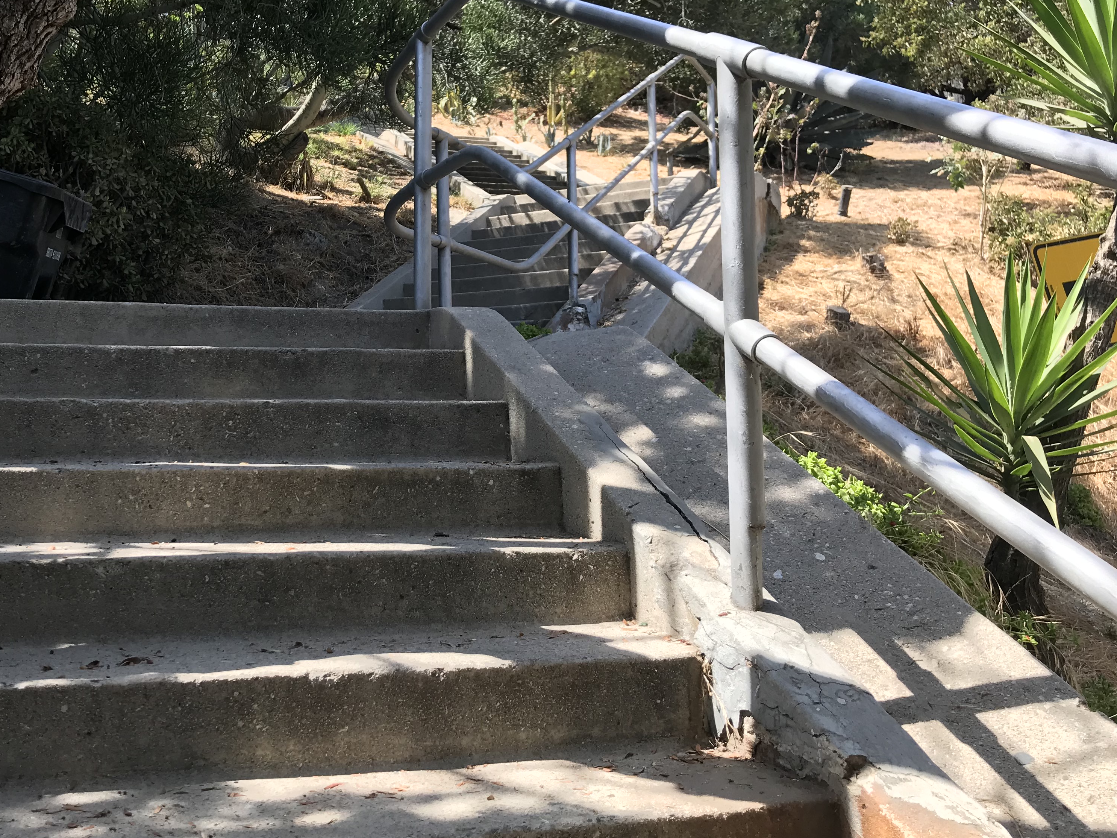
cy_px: 344
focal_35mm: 38
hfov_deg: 48.3
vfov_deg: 37.6
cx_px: 383
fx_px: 1226
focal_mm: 3.99
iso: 20
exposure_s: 1/570
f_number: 1.8
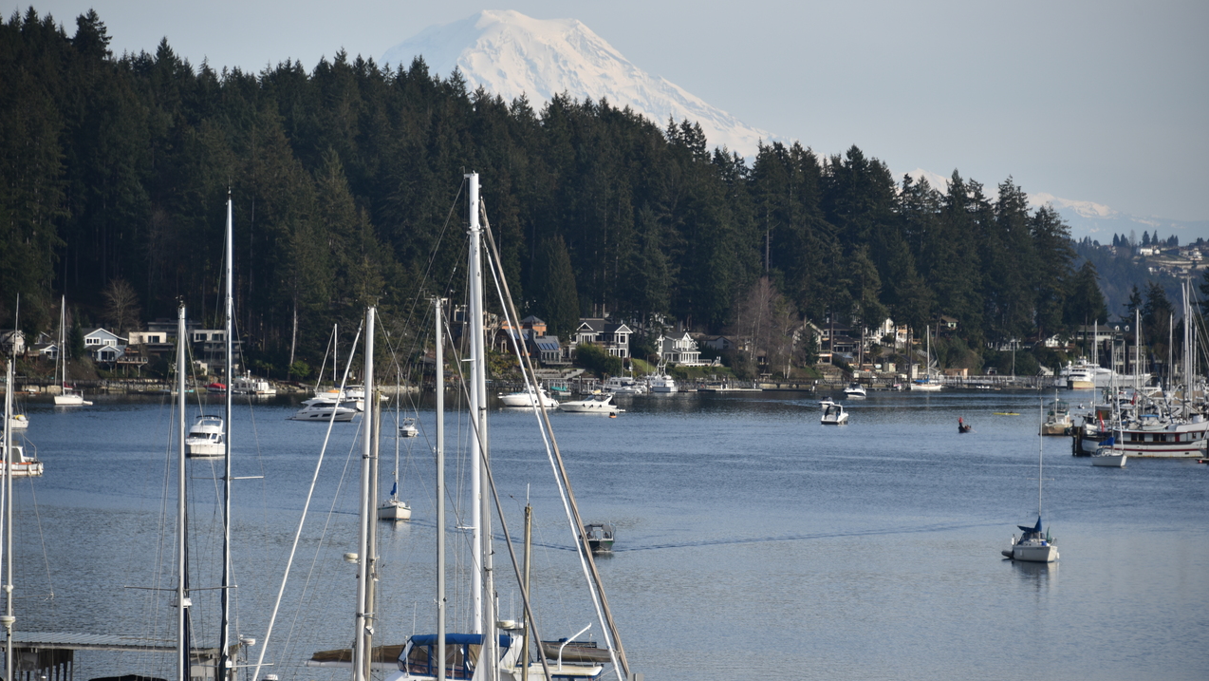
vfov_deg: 6.1
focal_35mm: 200
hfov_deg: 10.8
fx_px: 6412
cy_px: 343
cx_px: 604
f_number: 6.3
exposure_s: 1/400
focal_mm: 190
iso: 100
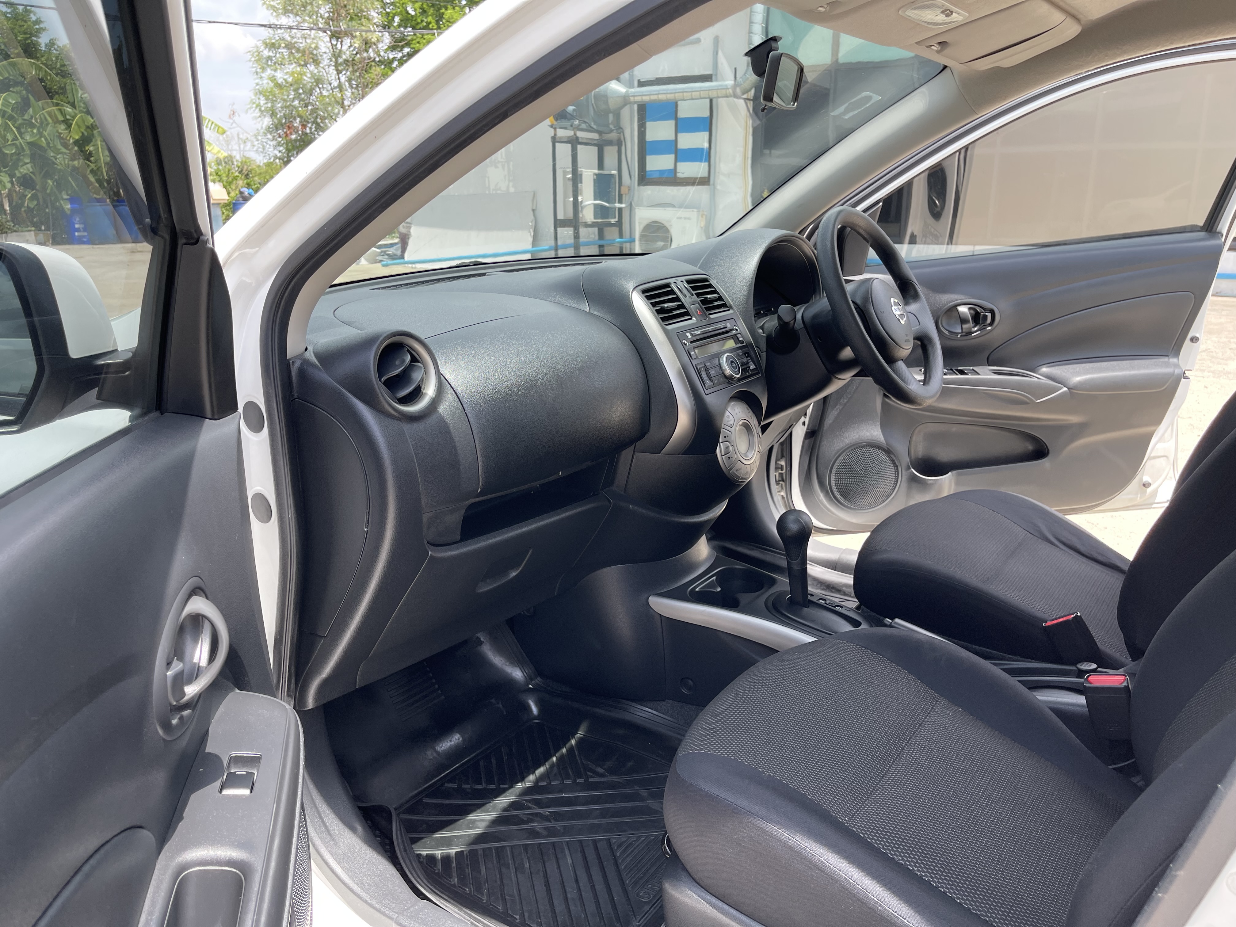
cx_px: 618
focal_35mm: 26
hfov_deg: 67.3
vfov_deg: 53.1
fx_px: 928
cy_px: 464
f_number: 1.6
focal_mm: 5.1
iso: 32
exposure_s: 1/645
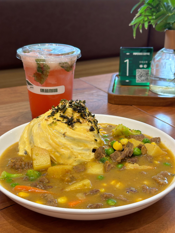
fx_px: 324
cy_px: 116
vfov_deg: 39.7
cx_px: 88
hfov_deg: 30.3
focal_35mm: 48
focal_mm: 6.86
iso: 64
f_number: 1.78
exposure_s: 1/50
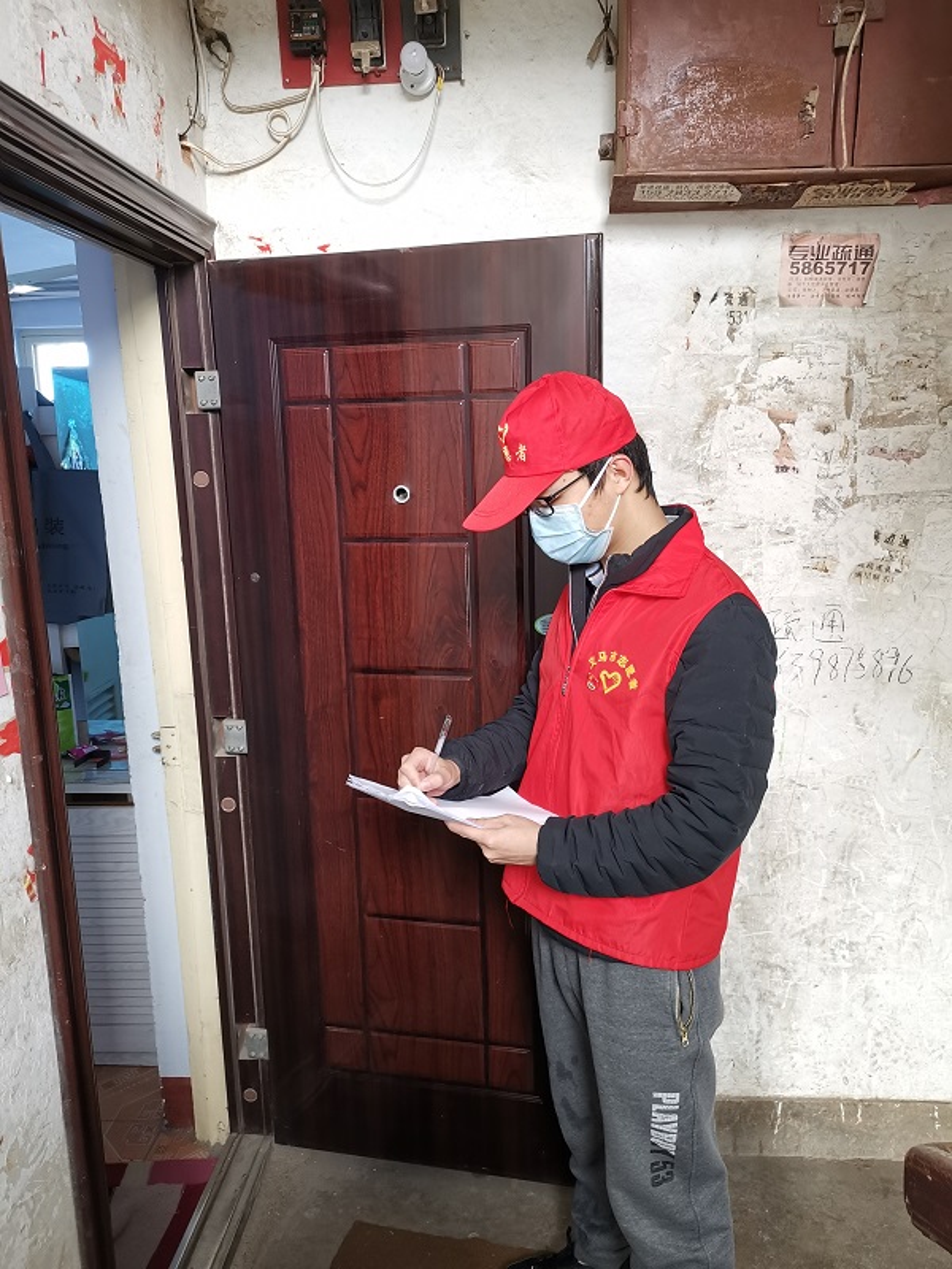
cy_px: 634
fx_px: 990
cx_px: 476
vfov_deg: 65.3
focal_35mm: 27
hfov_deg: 51.4
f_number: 1.8
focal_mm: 5.58
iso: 320
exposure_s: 1/50
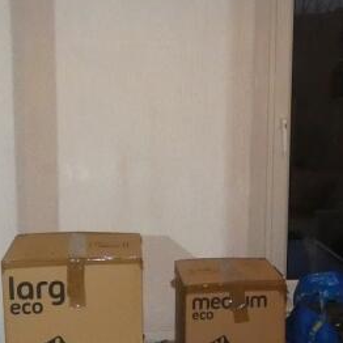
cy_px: 240
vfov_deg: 24.8
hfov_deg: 24.5
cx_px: 287
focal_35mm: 69
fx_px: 774
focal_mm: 3.6
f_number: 2.8
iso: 800
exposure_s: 1/60
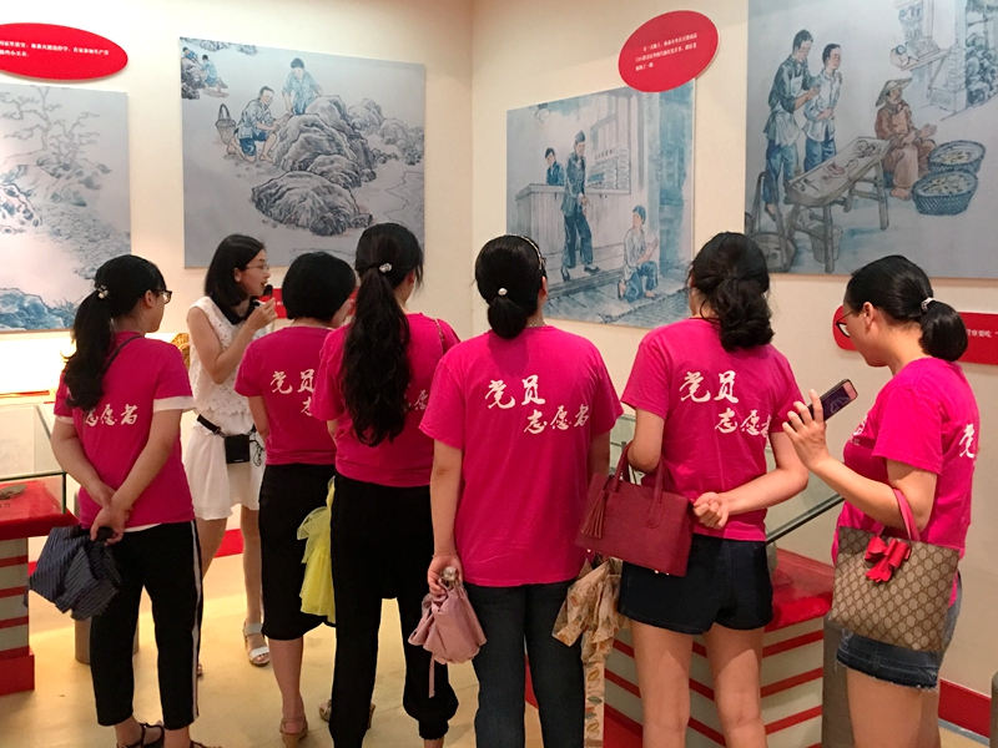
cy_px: 374
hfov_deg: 61.7
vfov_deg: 48.2
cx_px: 499
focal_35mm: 29
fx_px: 836
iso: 125
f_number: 2.2
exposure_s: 1/17
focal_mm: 4.15
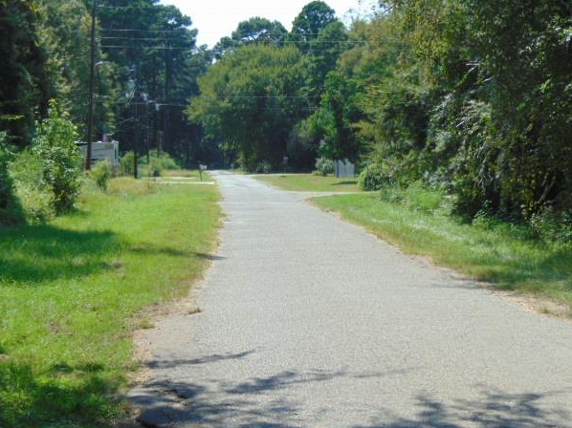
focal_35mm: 76
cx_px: 302
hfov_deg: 25.7
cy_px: 227
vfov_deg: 19.4
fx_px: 1255
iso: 80
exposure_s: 1/640
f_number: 3.7
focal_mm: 12.8
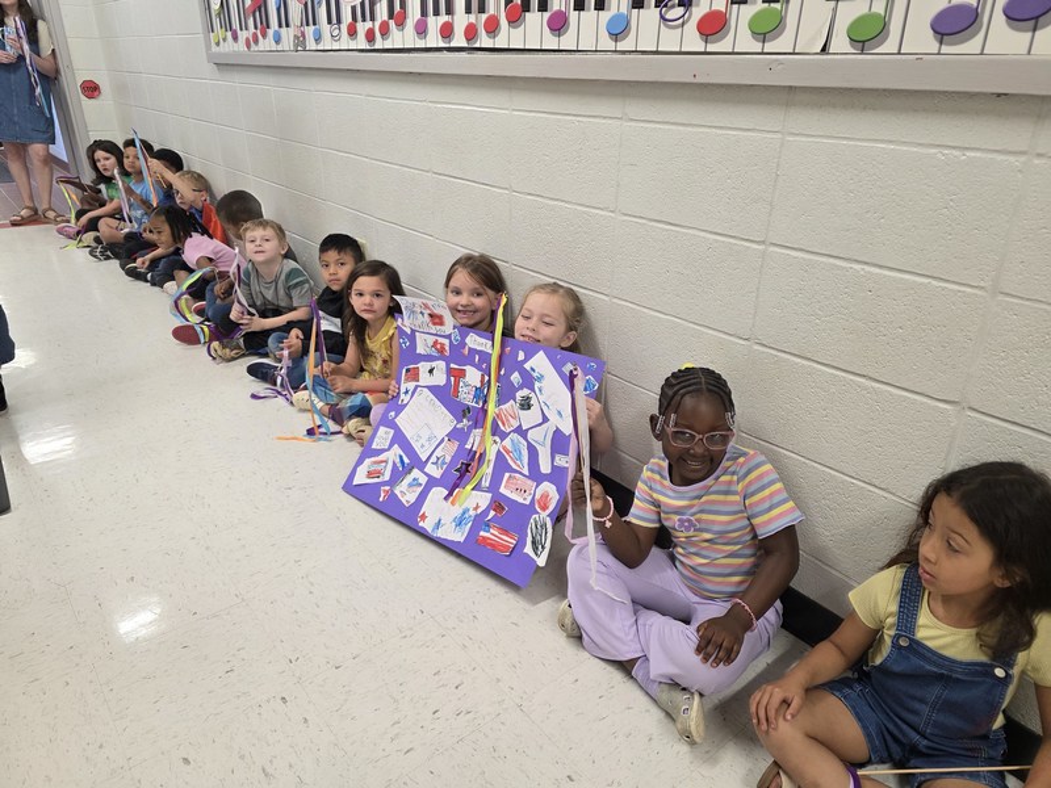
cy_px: 394
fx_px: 698
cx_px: 526
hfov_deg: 73.9
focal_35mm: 23
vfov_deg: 58.9
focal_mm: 6.3
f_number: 1.7
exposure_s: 1/120
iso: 250
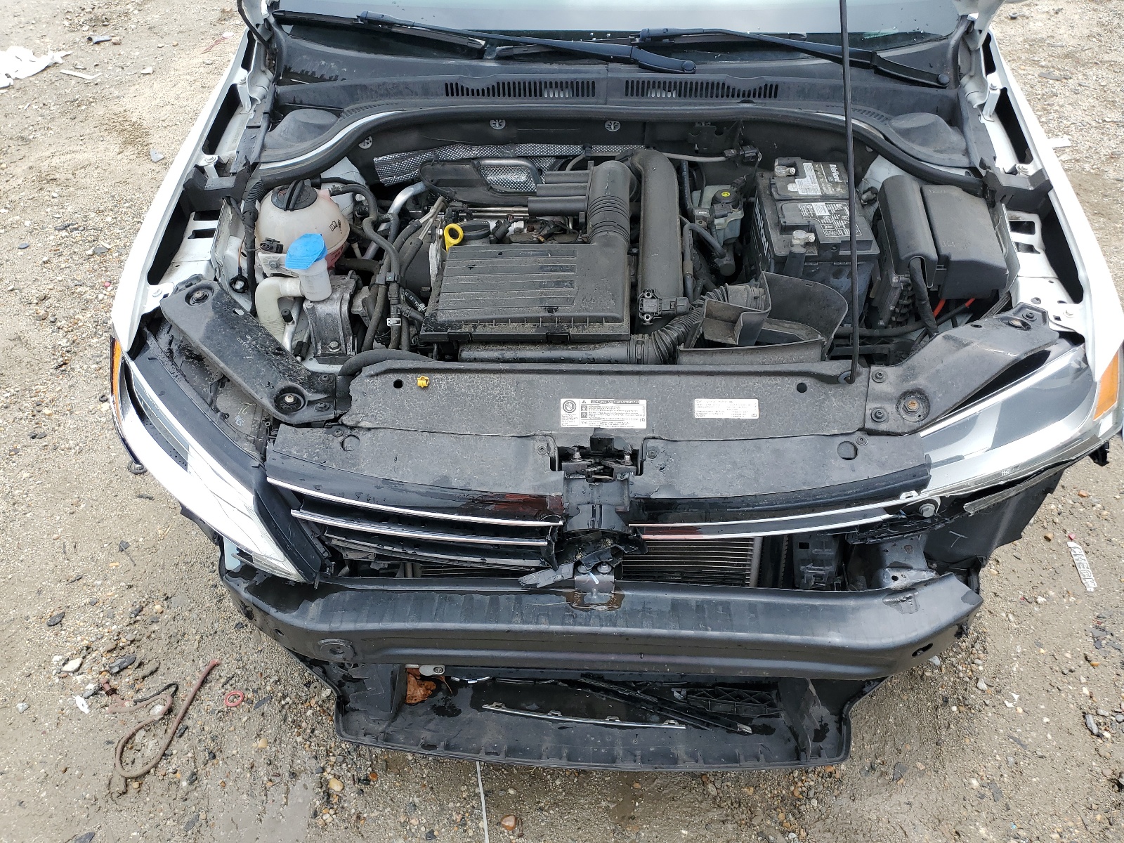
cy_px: 422
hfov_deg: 67.3
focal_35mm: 26
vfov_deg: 53.1
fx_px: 844
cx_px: 562
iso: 50
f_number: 1.5
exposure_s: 1/1250
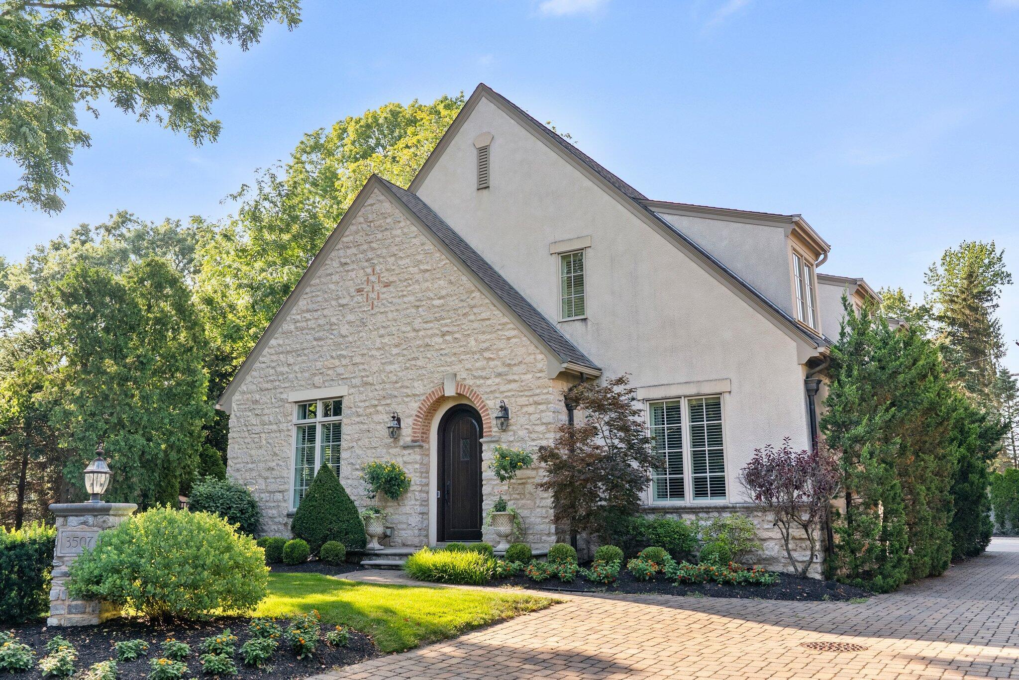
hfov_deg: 61.9
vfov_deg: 43.6
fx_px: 849
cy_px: 340
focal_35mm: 30
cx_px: 510
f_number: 9
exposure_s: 1/160
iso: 640
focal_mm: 30
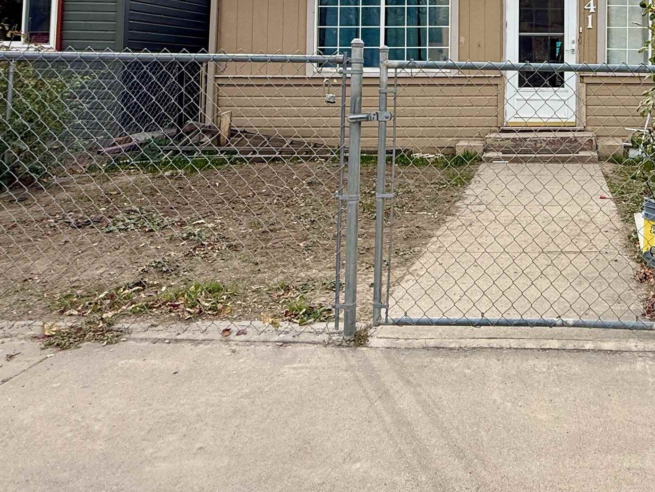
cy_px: 52
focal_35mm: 31
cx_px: 543
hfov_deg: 53.6
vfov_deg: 41.9
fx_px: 587
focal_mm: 2.22
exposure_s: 1/1033
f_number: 2.2
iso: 64
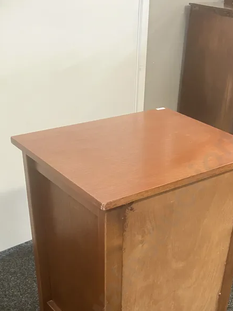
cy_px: 255
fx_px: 440
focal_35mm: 49
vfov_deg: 37.3
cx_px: 143
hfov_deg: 29.6
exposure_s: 1/33
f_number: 1.8
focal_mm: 3.99
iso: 250
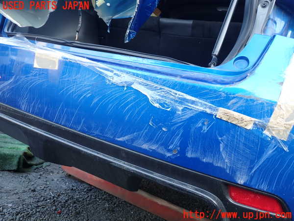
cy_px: 110
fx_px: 255
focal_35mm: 30
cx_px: 147
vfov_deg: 46.8
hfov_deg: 60.0
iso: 125
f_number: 2.3
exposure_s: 1/60
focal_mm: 5.4
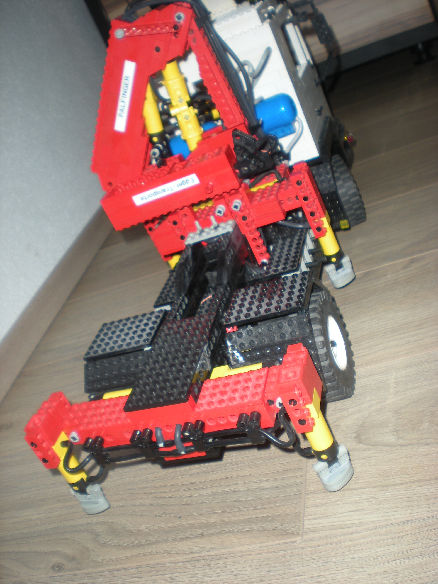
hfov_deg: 37.7
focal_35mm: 38
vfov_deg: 49.0
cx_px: 219
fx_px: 641
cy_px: 292
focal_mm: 6.3
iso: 64
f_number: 3.1
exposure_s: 1/60
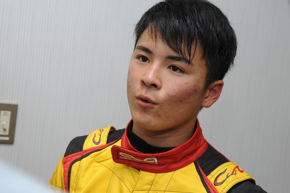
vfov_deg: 21.9
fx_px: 499
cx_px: 145
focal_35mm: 62
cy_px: 96
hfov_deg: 32.4
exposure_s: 1/60
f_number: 8
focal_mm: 62
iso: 1600
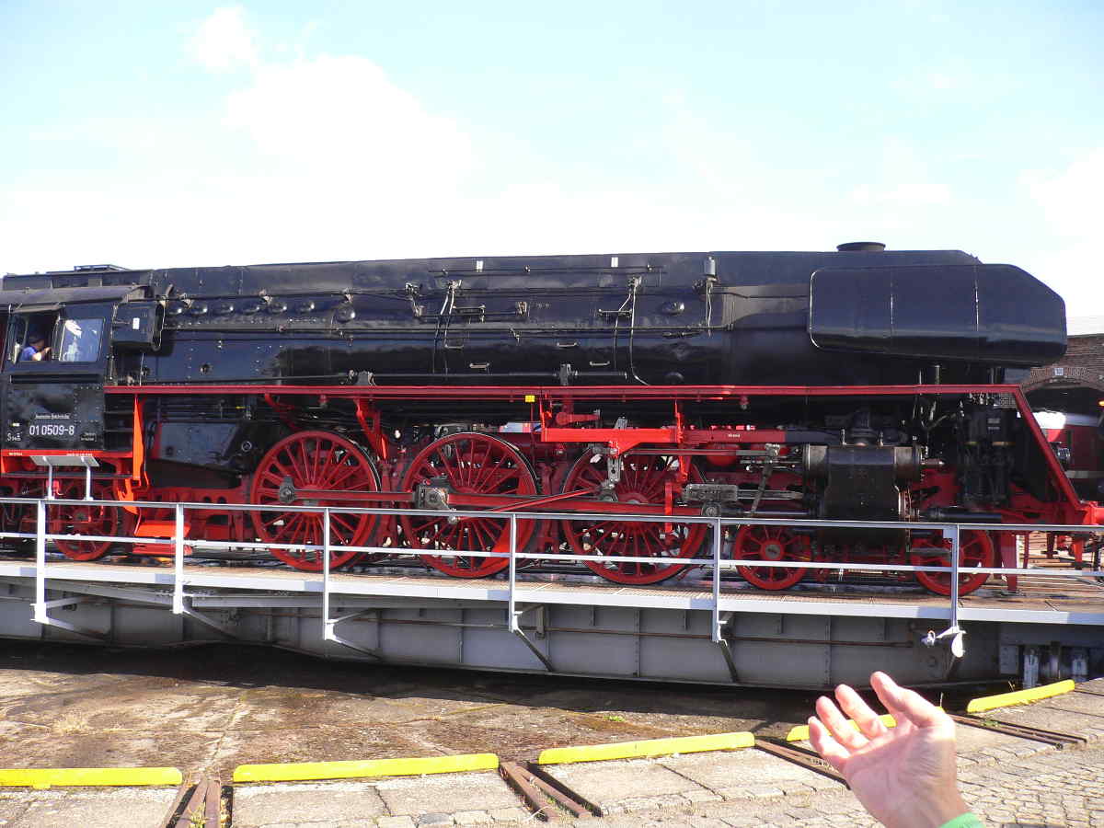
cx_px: 552
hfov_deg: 52.6
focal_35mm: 35
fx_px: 1116
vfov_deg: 40.7
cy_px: 414
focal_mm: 5.8
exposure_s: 1/400
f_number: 2.8
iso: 100
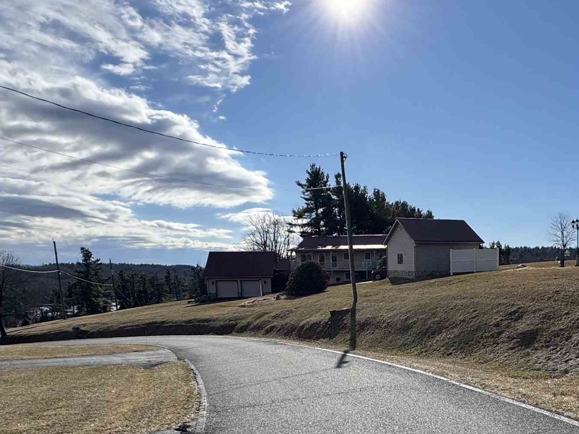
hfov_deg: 54.5
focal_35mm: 32
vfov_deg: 42.0
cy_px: 354
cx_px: 425
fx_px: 535
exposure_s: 1/2985
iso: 50
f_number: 2.2
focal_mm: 2.22
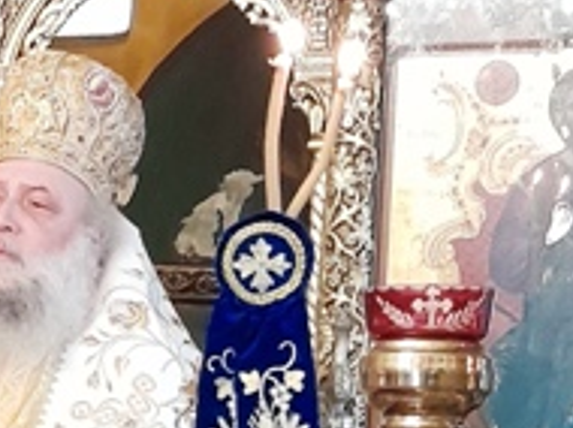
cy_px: 540
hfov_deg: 20.9
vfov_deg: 15.5
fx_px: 1504
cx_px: 18
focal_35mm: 91
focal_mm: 4
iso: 640
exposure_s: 1/25
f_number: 1.8
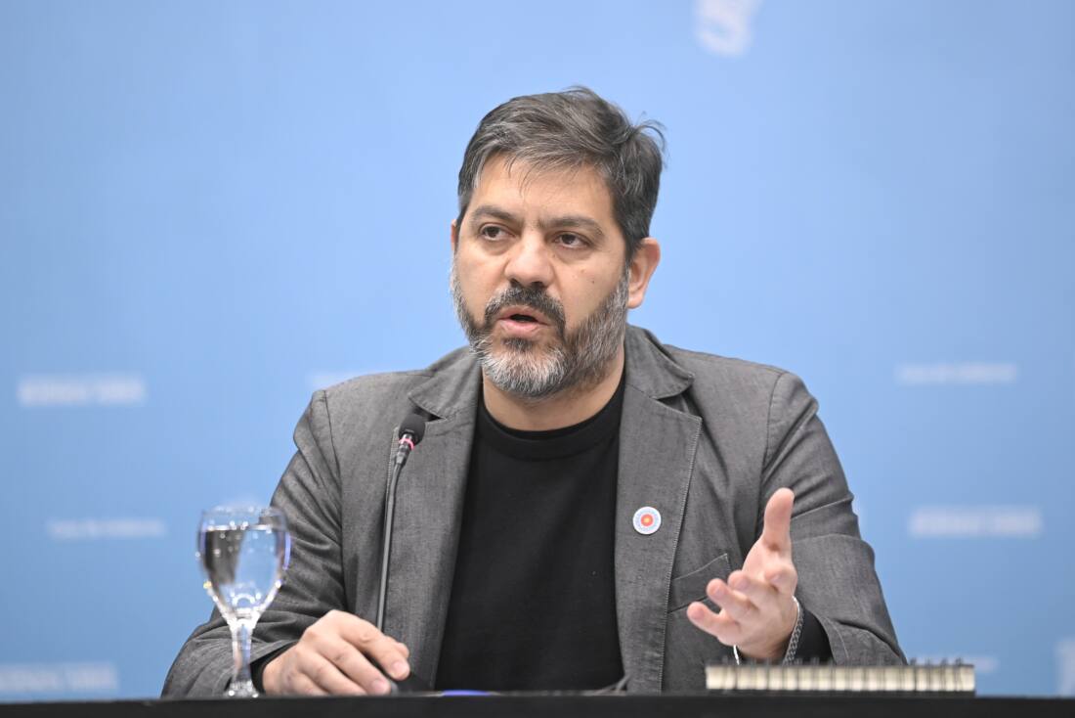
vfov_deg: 6.9
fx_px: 5973
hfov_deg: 10.3
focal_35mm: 200
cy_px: 359
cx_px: 538
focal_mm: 200
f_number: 2.8
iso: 3200
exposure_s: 1/323
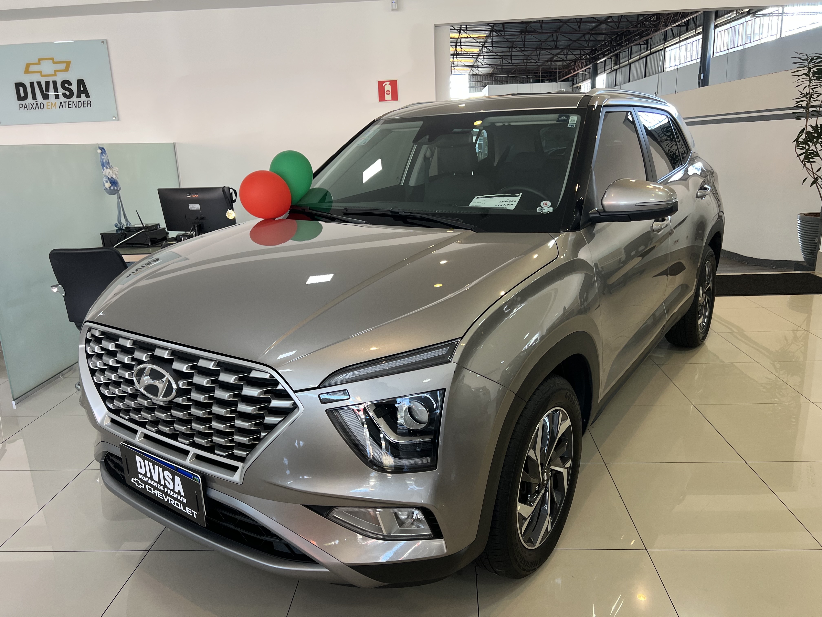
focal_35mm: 26
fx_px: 617
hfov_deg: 67.3
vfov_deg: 53.1
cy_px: 308
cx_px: 411
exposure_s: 1/120
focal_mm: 5.7
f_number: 1.5
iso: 100
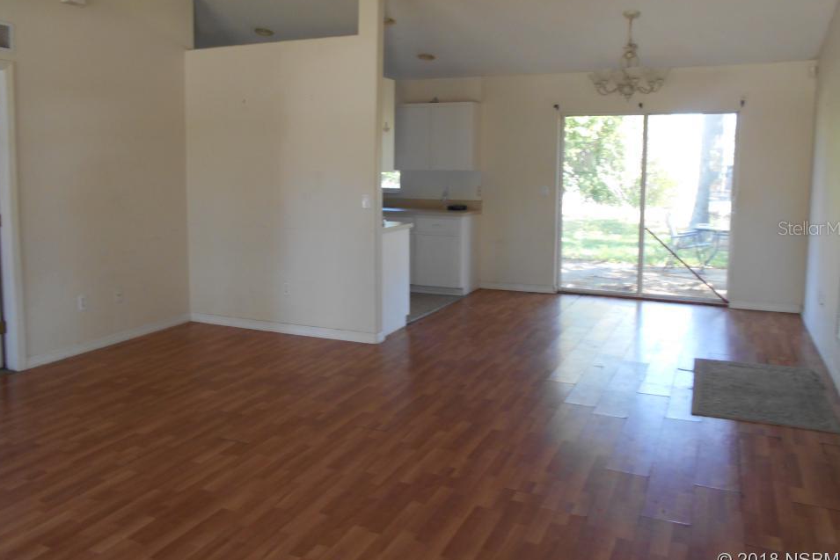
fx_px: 677
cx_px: 411
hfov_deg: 63.6
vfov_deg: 44.8
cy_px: 228
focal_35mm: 29
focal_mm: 4.6
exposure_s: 1/30
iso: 160
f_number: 3.2
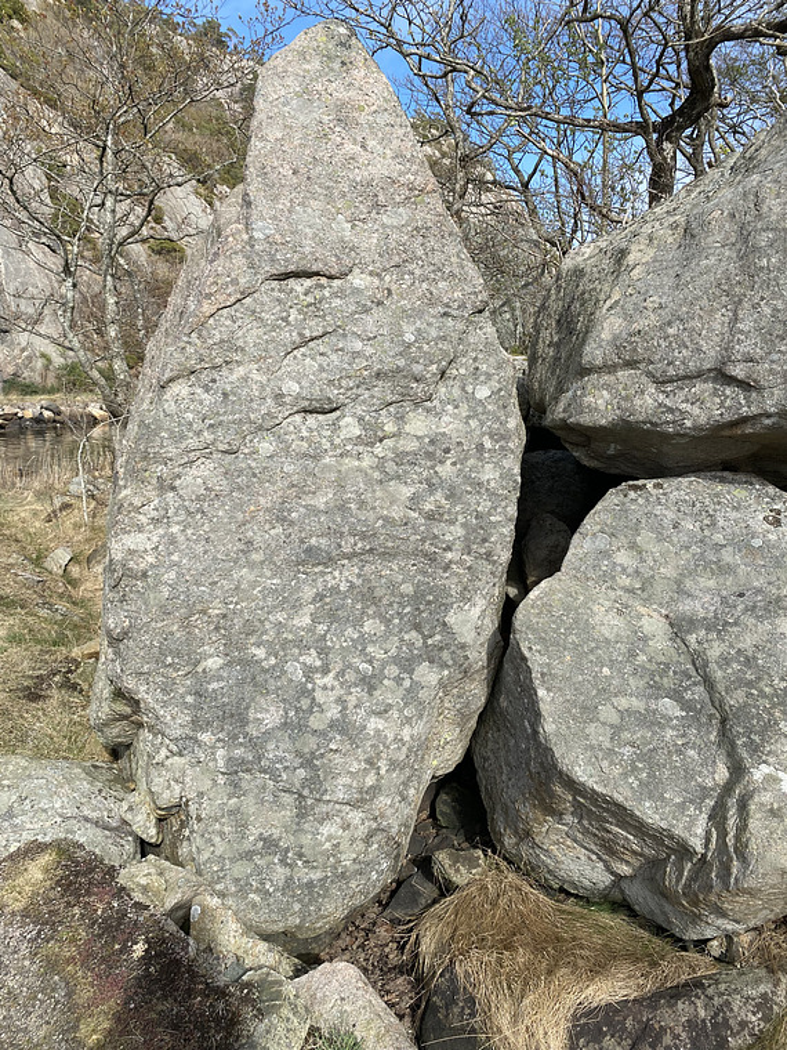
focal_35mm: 26
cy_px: 525
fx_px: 788
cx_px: 394
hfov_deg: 53.1
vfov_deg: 67.3
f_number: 1.8
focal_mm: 4.25
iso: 32
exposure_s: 1/2105
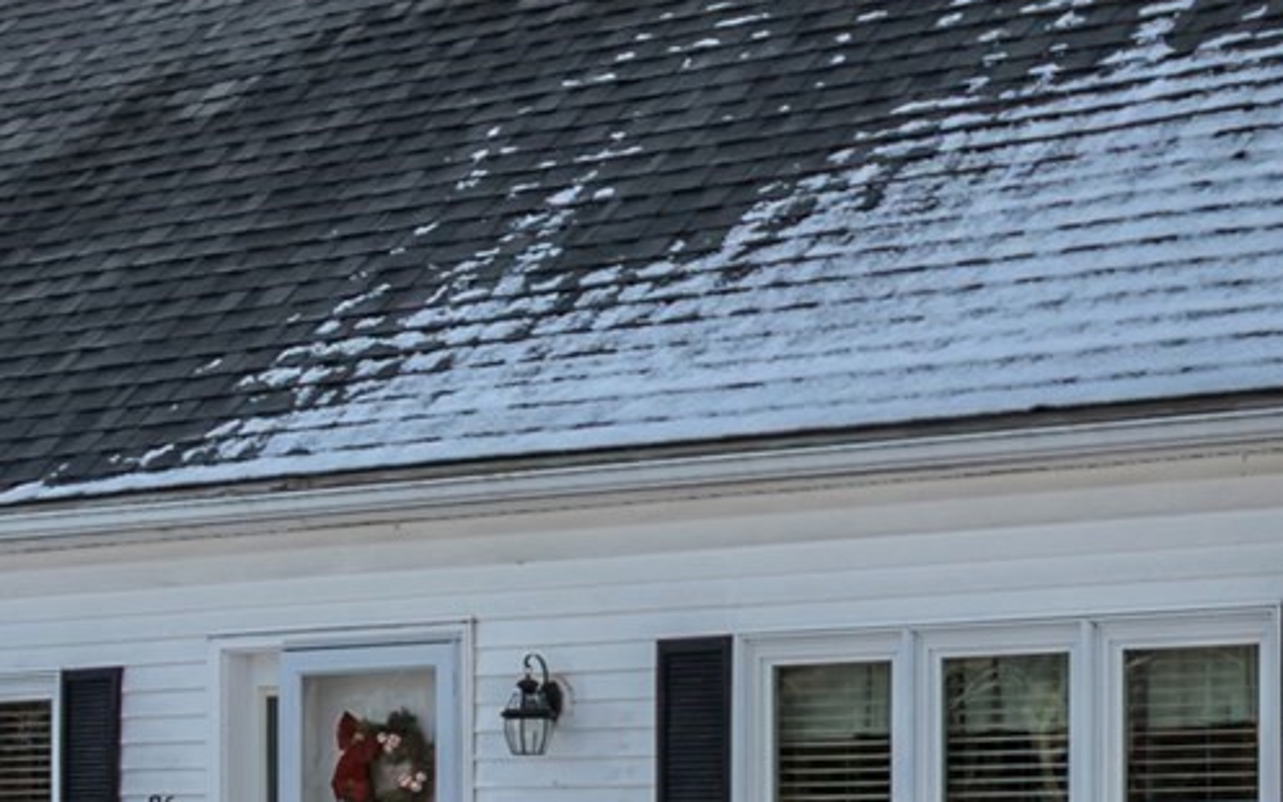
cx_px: 1239
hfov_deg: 19.3
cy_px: 662
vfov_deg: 12.4
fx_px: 3671
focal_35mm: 105
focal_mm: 12.29
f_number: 2.8
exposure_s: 1/60
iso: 100
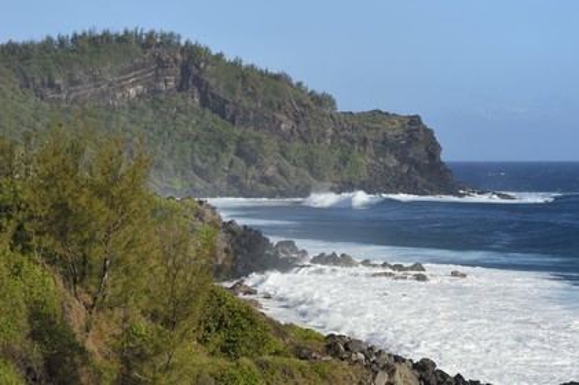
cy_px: 192
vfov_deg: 9.1
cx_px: 290
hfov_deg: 13.7
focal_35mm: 150
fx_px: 2411
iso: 200
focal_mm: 150
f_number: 11
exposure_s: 1/400
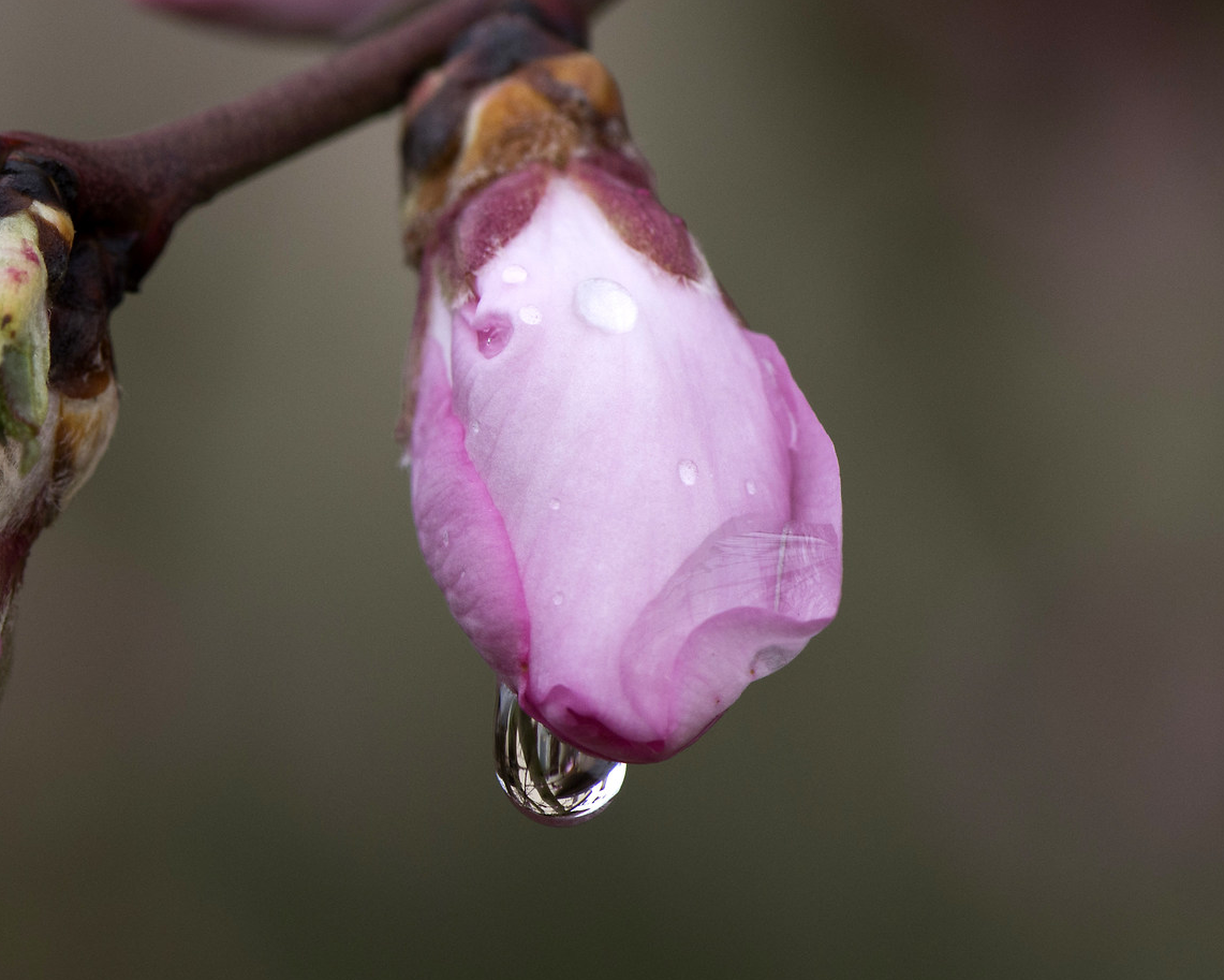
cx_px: 12
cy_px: 324
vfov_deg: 5.0
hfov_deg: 6.2
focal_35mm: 311
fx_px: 11267
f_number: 10
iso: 400
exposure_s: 1/125
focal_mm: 105
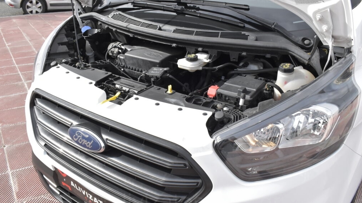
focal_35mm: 34
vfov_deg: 35.1
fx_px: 322
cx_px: 182
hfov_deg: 58.7
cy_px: 97
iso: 1600
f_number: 7.1
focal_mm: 21
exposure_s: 1/2000
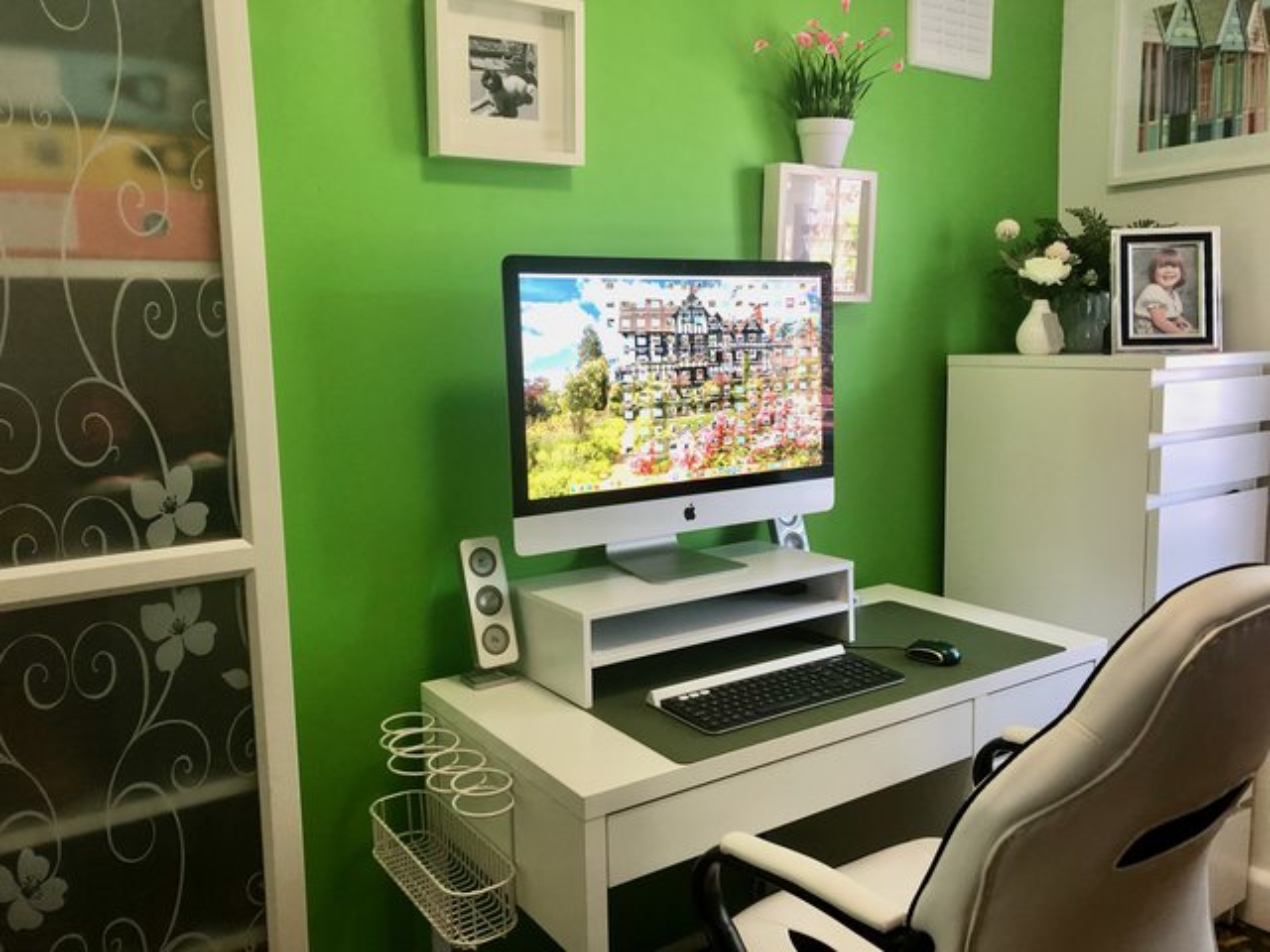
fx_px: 1027
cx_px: 635
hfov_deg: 63.4
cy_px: 476
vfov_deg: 49.7
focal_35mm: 28
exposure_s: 1/20
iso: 40
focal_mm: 4
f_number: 1.8
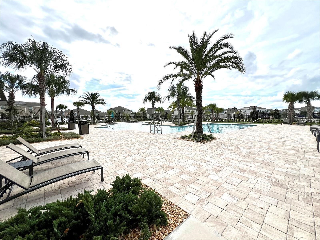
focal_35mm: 13
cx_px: 160
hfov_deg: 106.2
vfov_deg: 89.9
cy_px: 120
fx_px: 120
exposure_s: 1/4386
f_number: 1.8
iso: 32
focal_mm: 1.57
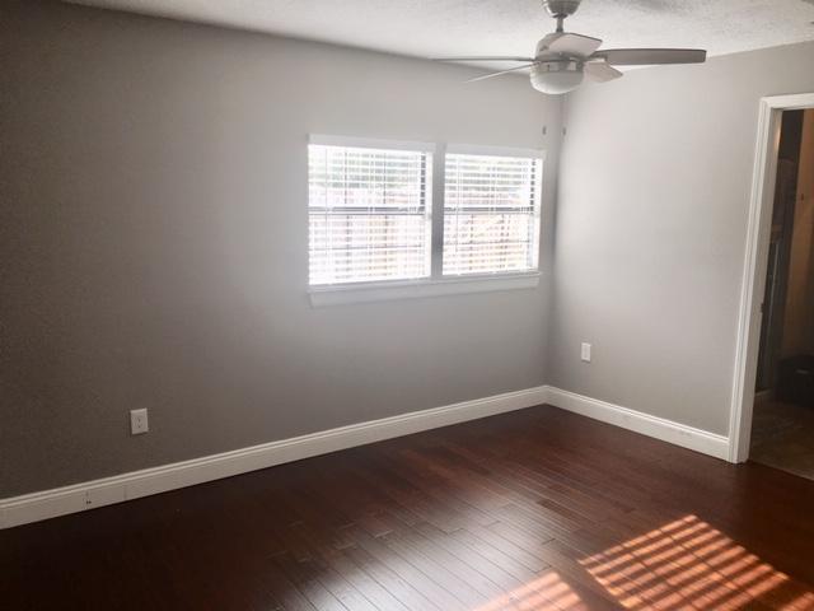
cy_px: 306
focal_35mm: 29
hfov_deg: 61.7
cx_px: 407
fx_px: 682
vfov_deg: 48.2
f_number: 2.2
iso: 25
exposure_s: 1/60
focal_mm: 4.15
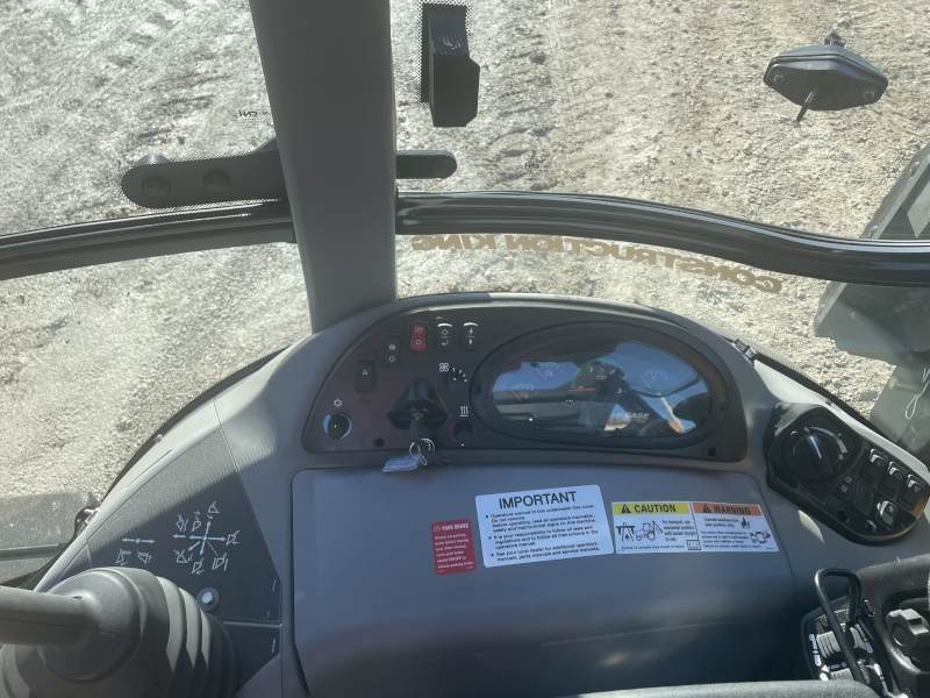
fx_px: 699
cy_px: 349
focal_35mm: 26
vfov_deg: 53.1
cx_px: 465
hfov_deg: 67.3
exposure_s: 1/764
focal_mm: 4.2
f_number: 1.6
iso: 32
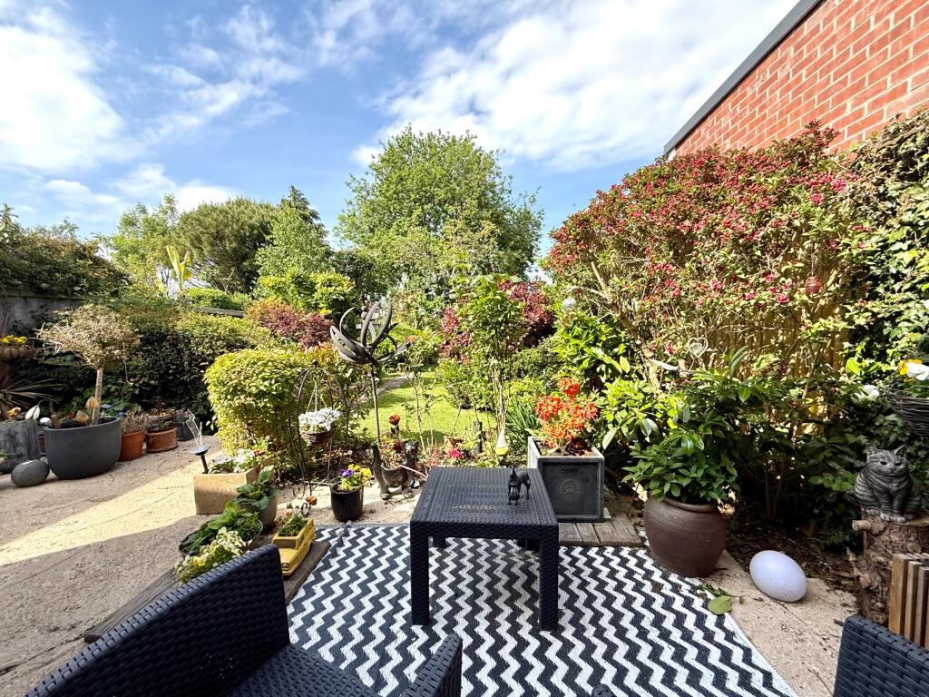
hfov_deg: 102.1
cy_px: 348
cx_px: 464
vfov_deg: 85.7
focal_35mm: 14
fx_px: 376
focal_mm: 2.22
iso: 50
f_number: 2.2
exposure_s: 1/638
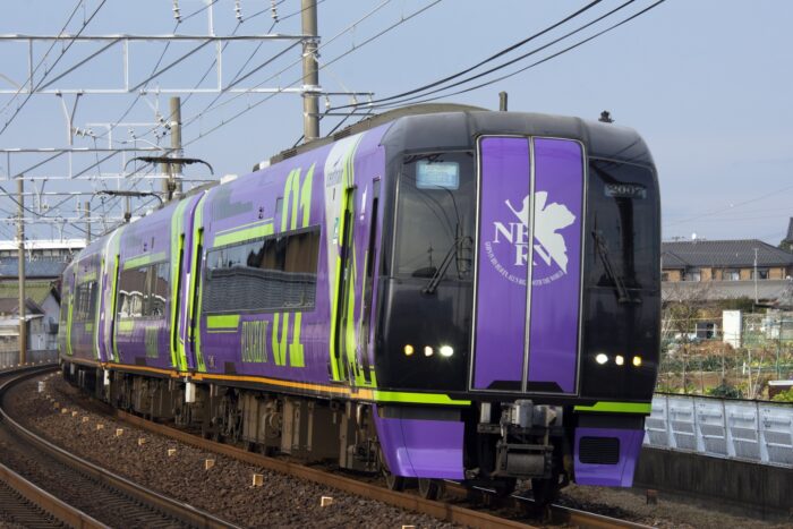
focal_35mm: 168
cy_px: 264
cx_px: 396
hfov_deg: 12.2
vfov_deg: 8.2
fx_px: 3701
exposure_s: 1/500
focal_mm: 112
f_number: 7.1
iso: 400
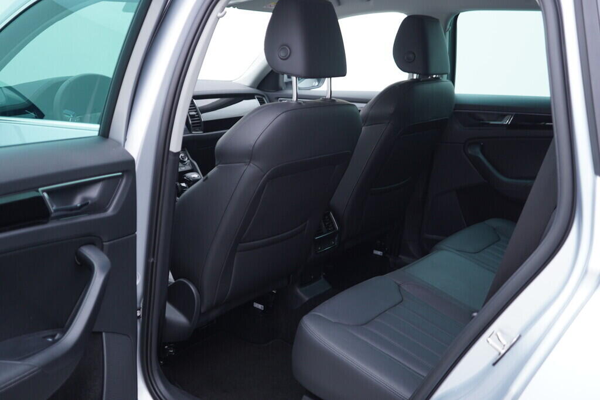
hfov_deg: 53.1
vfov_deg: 36.9
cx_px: 300
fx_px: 600
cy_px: 200
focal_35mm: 36
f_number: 2.8
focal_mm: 24
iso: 160
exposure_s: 1/40
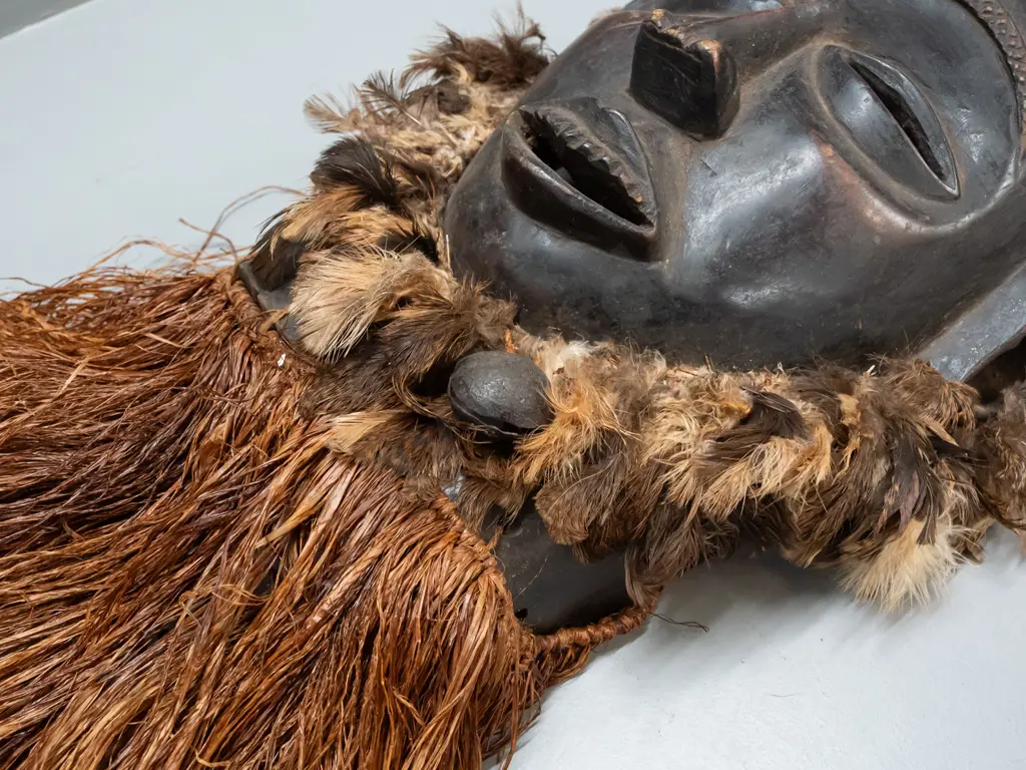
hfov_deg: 51.4
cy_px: 385
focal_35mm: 36
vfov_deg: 39.7
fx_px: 1067
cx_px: 513
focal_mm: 18
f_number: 5.6
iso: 3200
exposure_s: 1/80
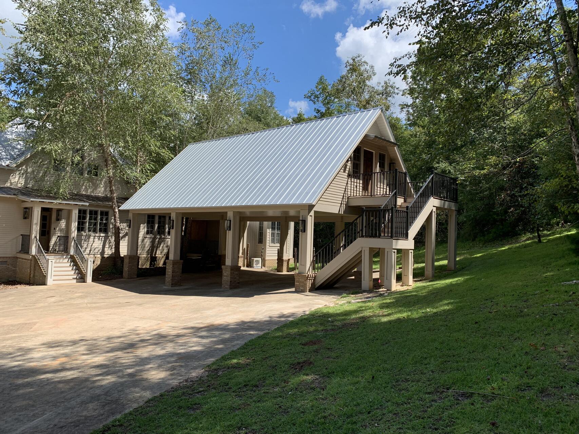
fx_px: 435
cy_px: 217
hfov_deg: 67.3
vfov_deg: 53.1
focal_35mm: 26
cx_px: 290
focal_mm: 4.25
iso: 25
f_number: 1.8
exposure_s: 1/1490
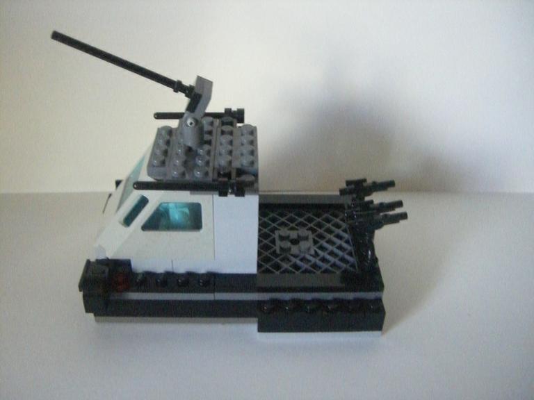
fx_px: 586
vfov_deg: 37.7
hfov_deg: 49.0
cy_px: 200
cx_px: 267
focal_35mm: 38
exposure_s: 1/40
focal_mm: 6.2
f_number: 2.7
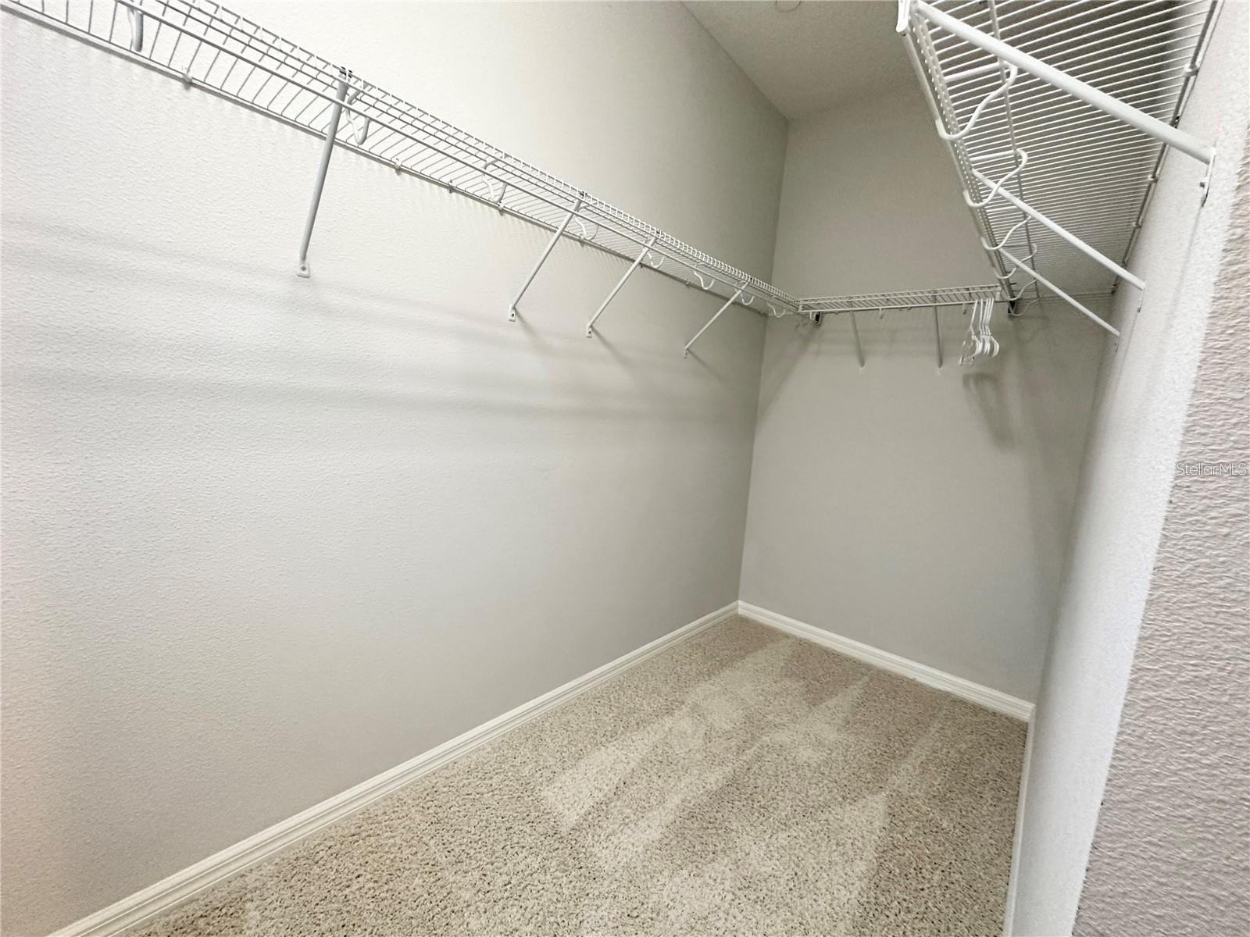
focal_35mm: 14
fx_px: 506
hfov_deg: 102.1
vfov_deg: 85.7
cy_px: 468
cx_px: 625
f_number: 2.2
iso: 320
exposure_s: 1/60
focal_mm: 2.22
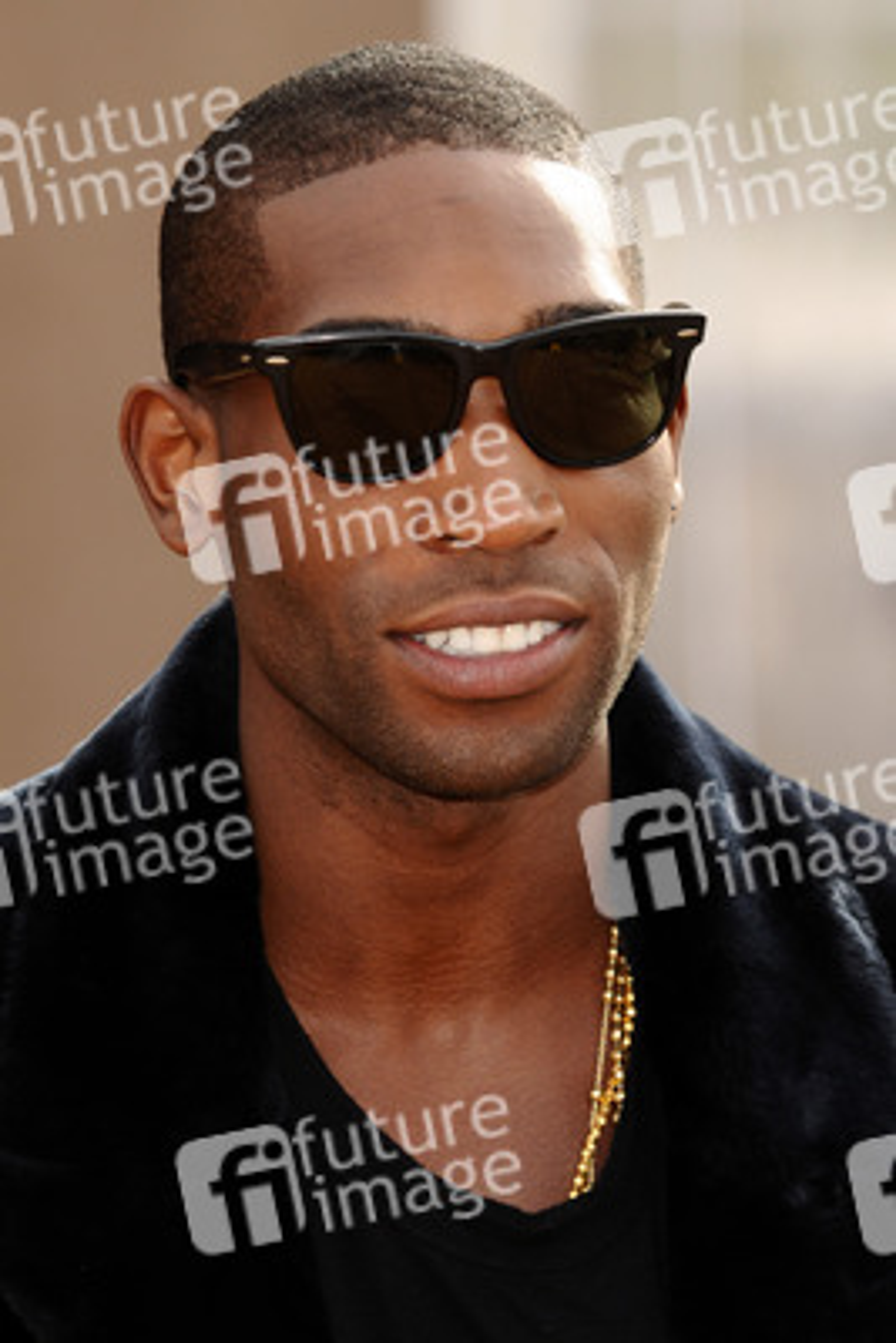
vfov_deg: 6.9
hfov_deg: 4.6
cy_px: 672
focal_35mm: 300
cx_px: 448
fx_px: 11189
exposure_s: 1/250
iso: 200
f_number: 5.6
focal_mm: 200
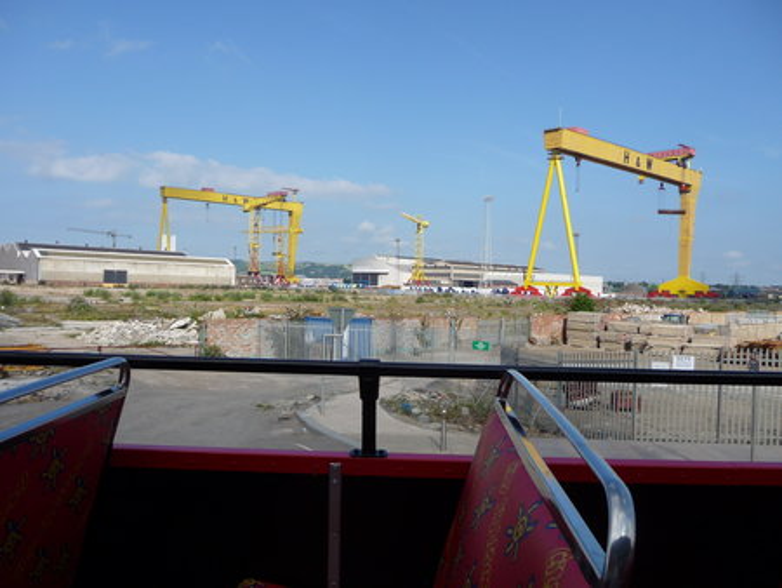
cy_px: 294
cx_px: 391
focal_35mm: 30
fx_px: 678
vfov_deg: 46.8
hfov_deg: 59.9
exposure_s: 1/1300
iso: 100
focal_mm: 5
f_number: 3.4
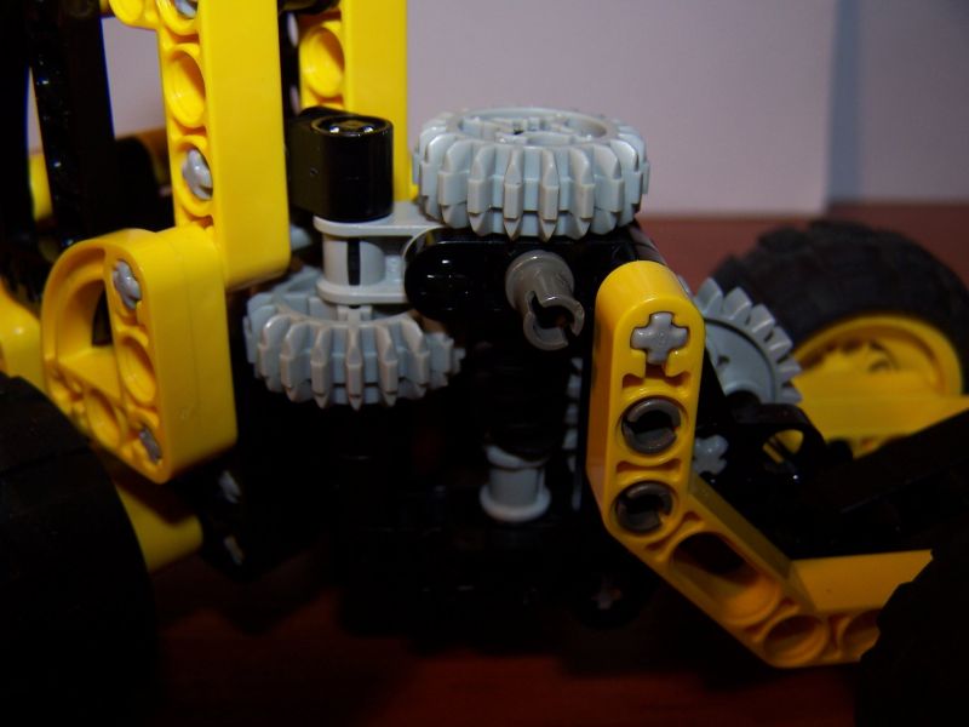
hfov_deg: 49.0
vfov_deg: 37.7
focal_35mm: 38
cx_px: 484
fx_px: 1064
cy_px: 364
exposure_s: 1/60
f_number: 2.8
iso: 80
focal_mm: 6.3
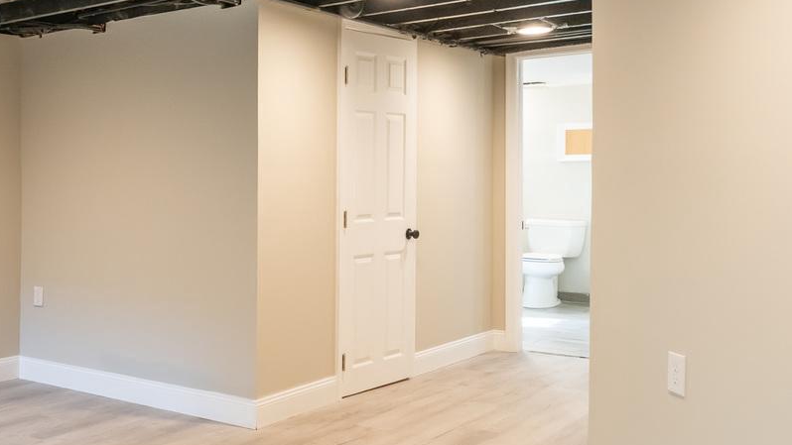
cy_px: 209
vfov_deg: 27.7
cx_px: 25
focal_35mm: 43
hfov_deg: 41.9
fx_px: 903
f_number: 6.3
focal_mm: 16
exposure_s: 1/10
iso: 1000
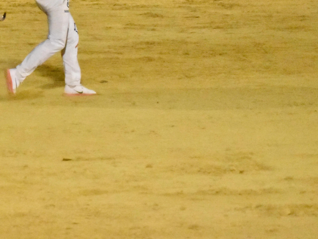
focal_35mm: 233
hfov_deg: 8.4
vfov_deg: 6.4
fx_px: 2140
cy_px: -6
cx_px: -12
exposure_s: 1/400
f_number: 5
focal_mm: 70
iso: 25600
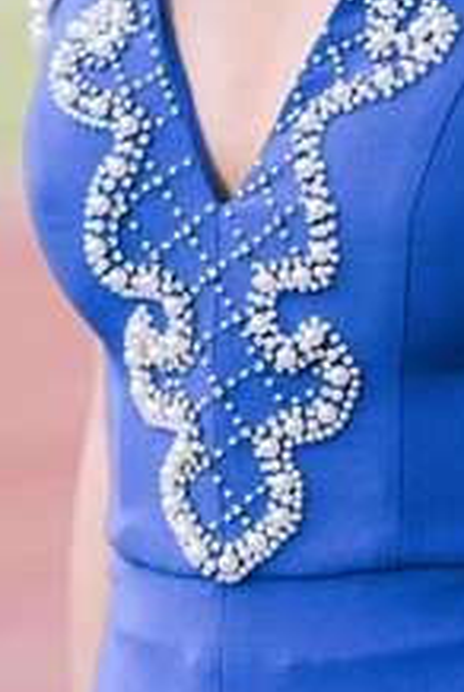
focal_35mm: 446
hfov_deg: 3.1
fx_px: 8595
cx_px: 537
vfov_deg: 4.6
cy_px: -68
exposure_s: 1/320
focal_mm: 130
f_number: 3.2
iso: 400
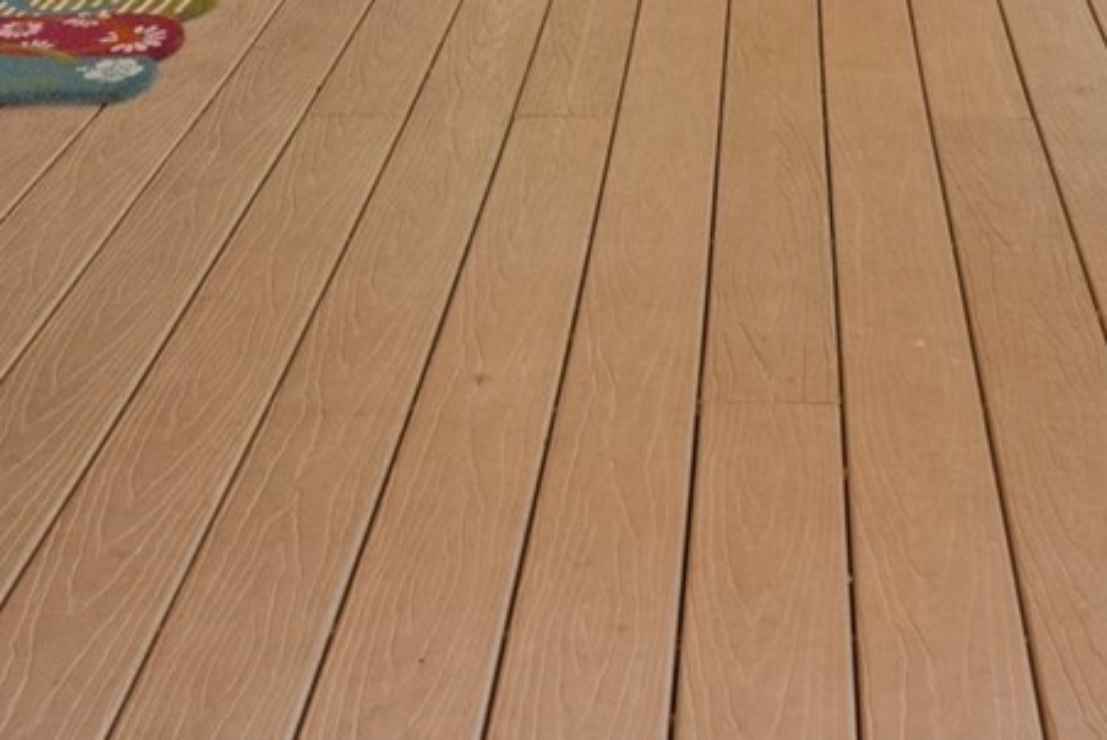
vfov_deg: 15.3
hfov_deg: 27.9
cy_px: -736
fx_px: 2215
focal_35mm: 72
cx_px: 740
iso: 250
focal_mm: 16
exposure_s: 1/1.25
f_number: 9
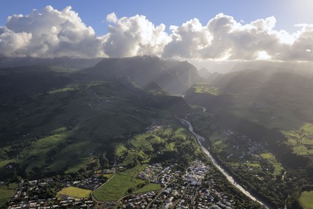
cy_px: 104
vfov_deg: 45.0
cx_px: 156
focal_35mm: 29
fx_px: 252
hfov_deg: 63.7
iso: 400
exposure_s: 1/640
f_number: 10
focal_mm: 29
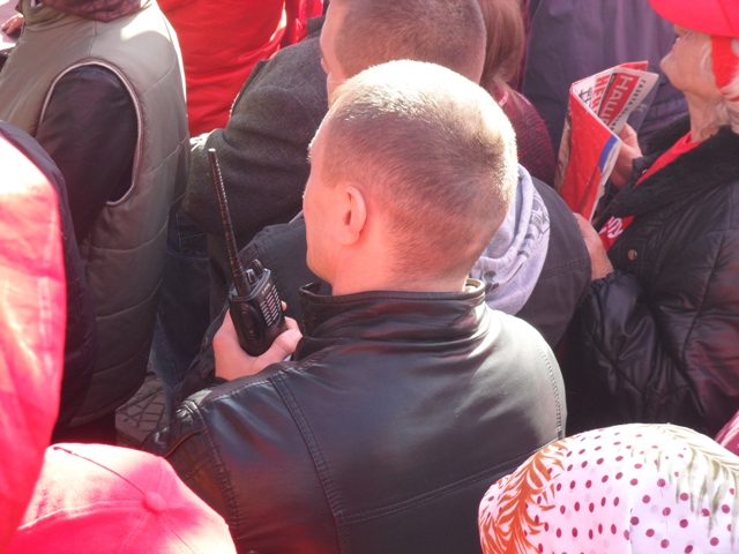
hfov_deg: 27.4
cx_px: 370
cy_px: 277
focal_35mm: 71
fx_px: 1516
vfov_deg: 20.7
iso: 120
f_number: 5.8
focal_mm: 13.2
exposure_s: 1/45
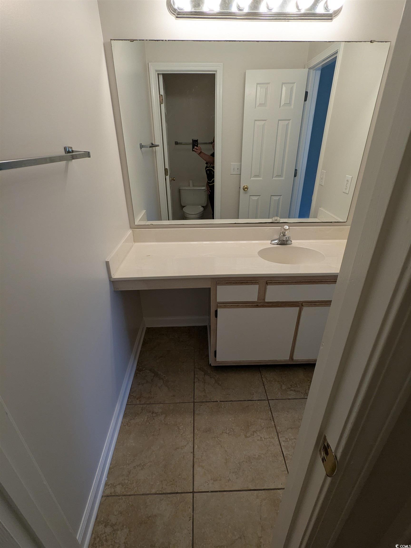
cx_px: 206
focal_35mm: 16
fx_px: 253
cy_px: 274
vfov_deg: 94.5
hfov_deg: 78.1
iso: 82
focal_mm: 2.35
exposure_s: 1/60
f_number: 2.2
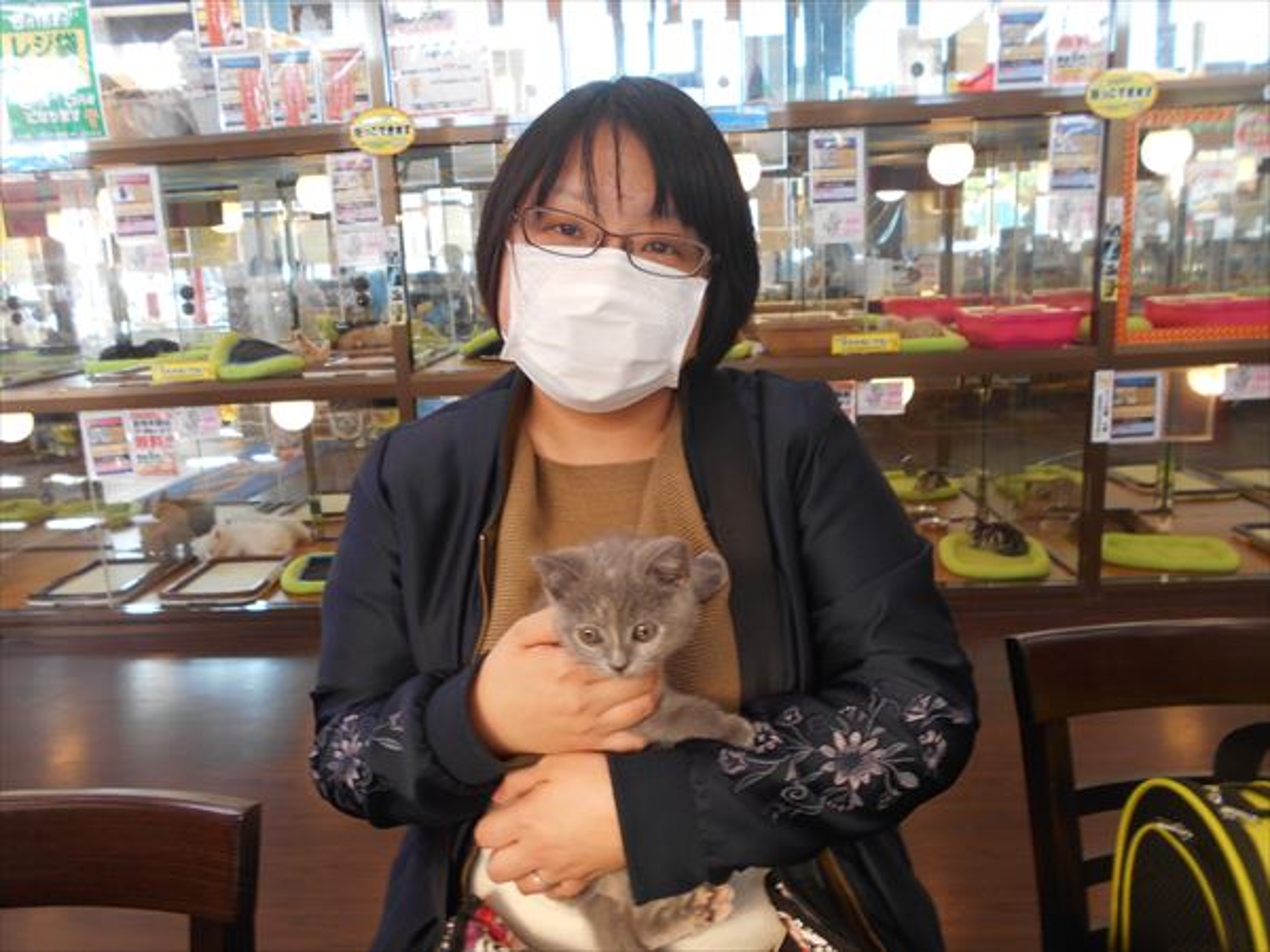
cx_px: 635
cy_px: 476
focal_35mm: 26
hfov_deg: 67.3
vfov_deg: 53.1
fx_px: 954
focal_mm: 4.6
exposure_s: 1/30
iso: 125
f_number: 3.2
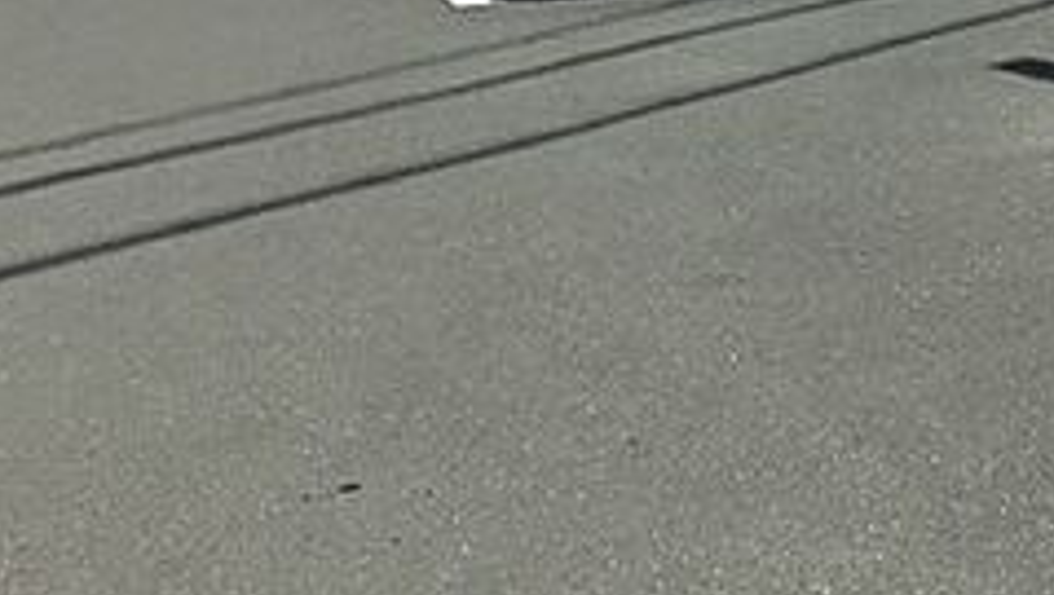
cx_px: 992
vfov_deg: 14.3
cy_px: -320
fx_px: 2210
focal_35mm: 79
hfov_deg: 25.8
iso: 20
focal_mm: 3.99
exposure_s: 1/5650
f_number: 1.8
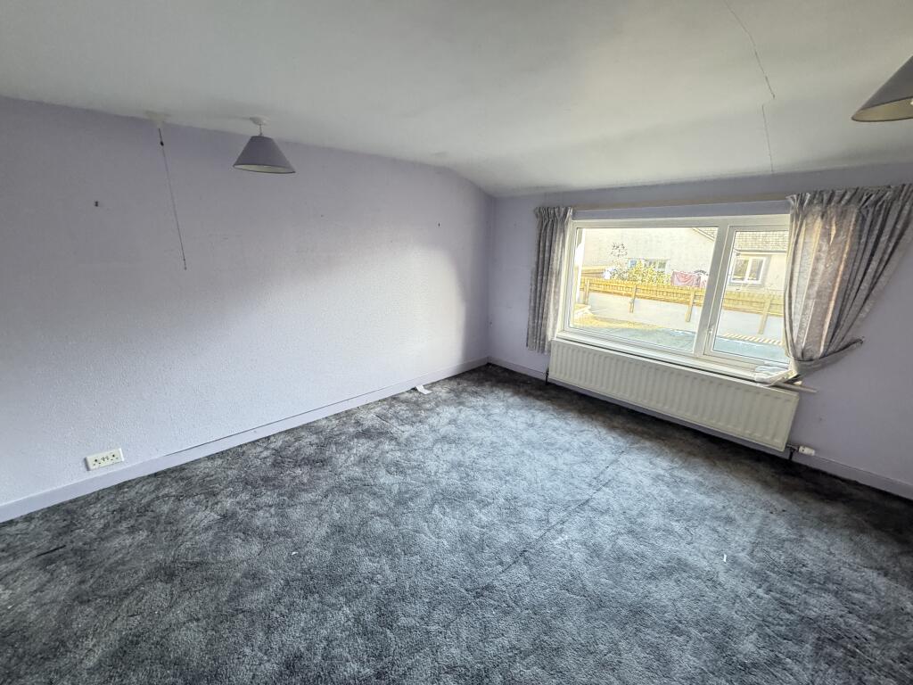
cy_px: 342
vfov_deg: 85.7
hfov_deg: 102.1
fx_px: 369
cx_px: 456
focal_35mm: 14
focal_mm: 2.22
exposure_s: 1/99
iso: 320
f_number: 2.2
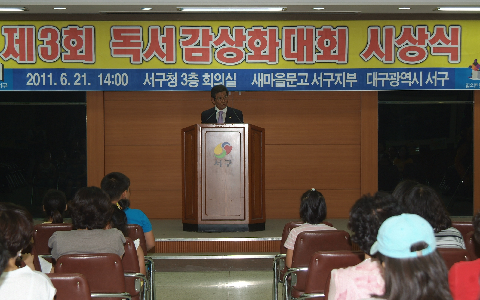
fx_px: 1073
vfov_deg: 15.9
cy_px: 153
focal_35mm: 82
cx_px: 261
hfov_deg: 25.2
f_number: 4.8
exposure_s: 1/60
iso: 200
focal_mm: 45
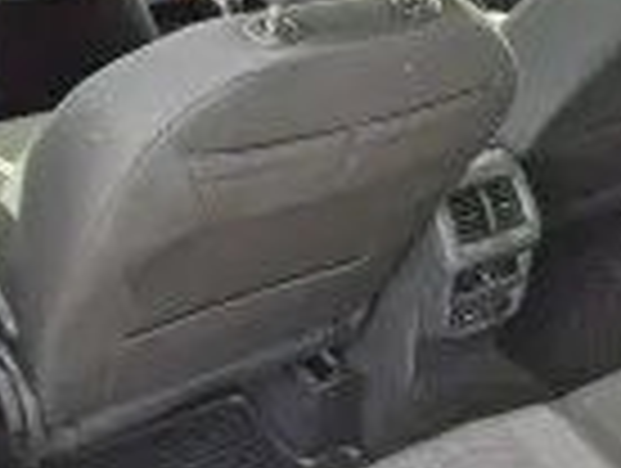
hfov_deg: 32.0
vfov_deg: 24.3
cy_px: 324
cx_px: 387
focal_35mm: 60
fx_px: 1078
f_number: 1.8
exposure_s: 1/180
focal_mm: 5.4
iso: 40
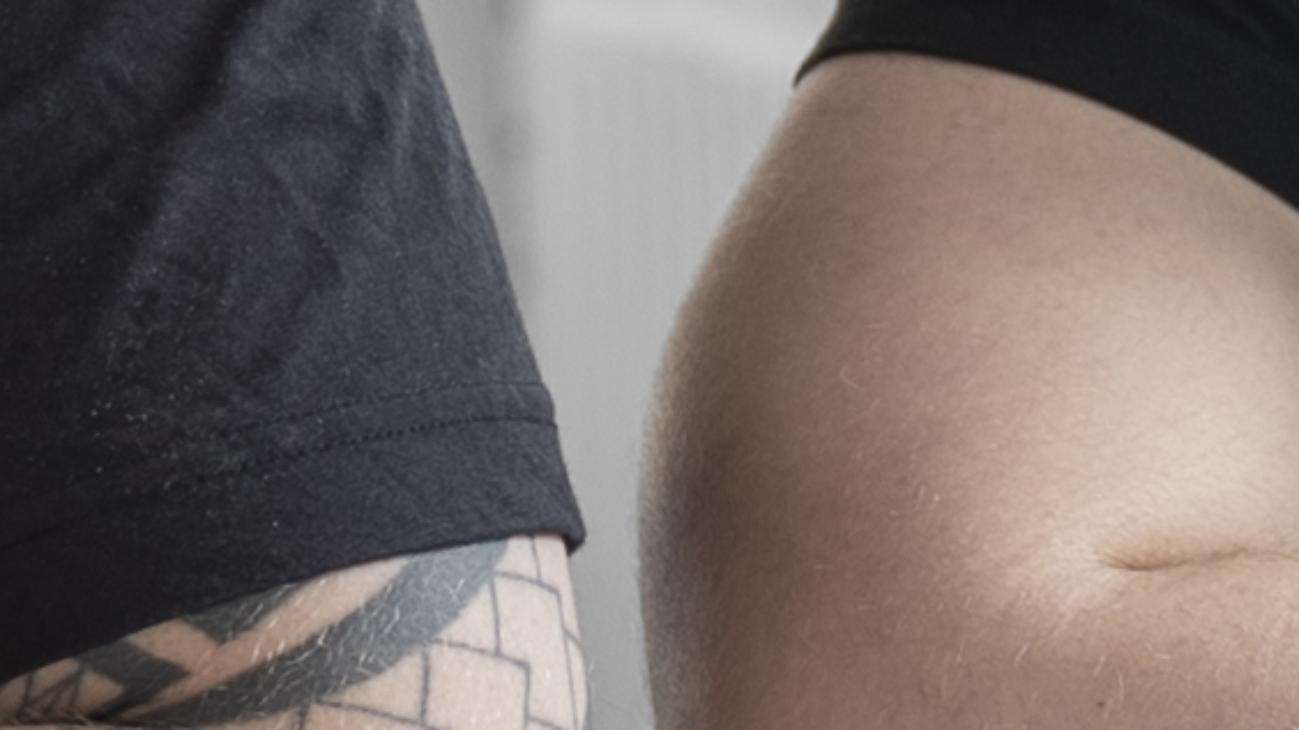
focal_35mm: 315
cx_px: 1960
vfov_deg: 3.9
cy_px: 32
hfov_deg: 6.8
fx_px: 10848
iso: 80
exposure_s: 1/80
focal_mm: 40
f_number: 2.8
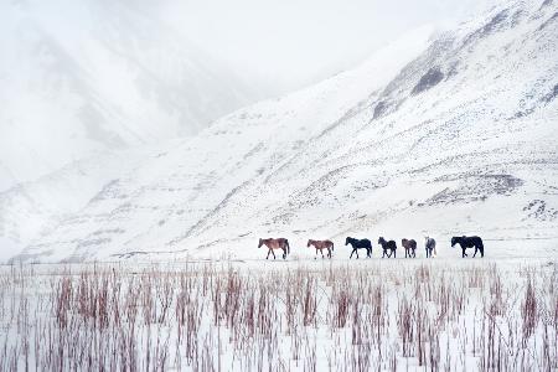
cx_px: 279
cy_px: 186
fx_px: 1472
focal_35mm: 95
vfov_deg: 14.4
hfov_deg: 21.5
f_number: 8
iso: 100
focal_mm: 95
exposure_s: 1/125
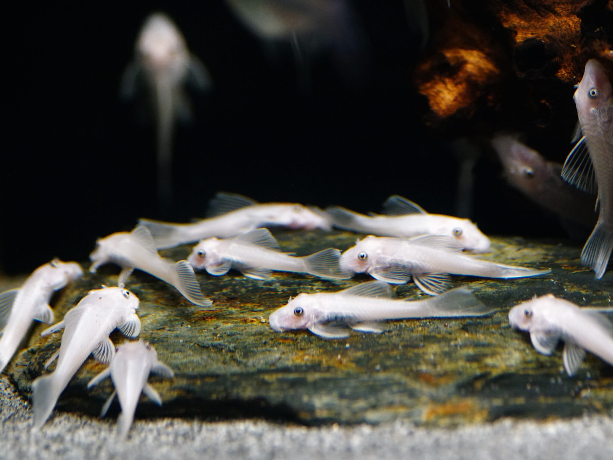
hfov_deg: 13.4
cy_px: 231
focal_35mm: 147
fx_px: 2603
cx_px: 326
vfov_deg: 10.1
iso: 2500
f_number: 2.8
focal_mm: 90
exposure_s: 1/160
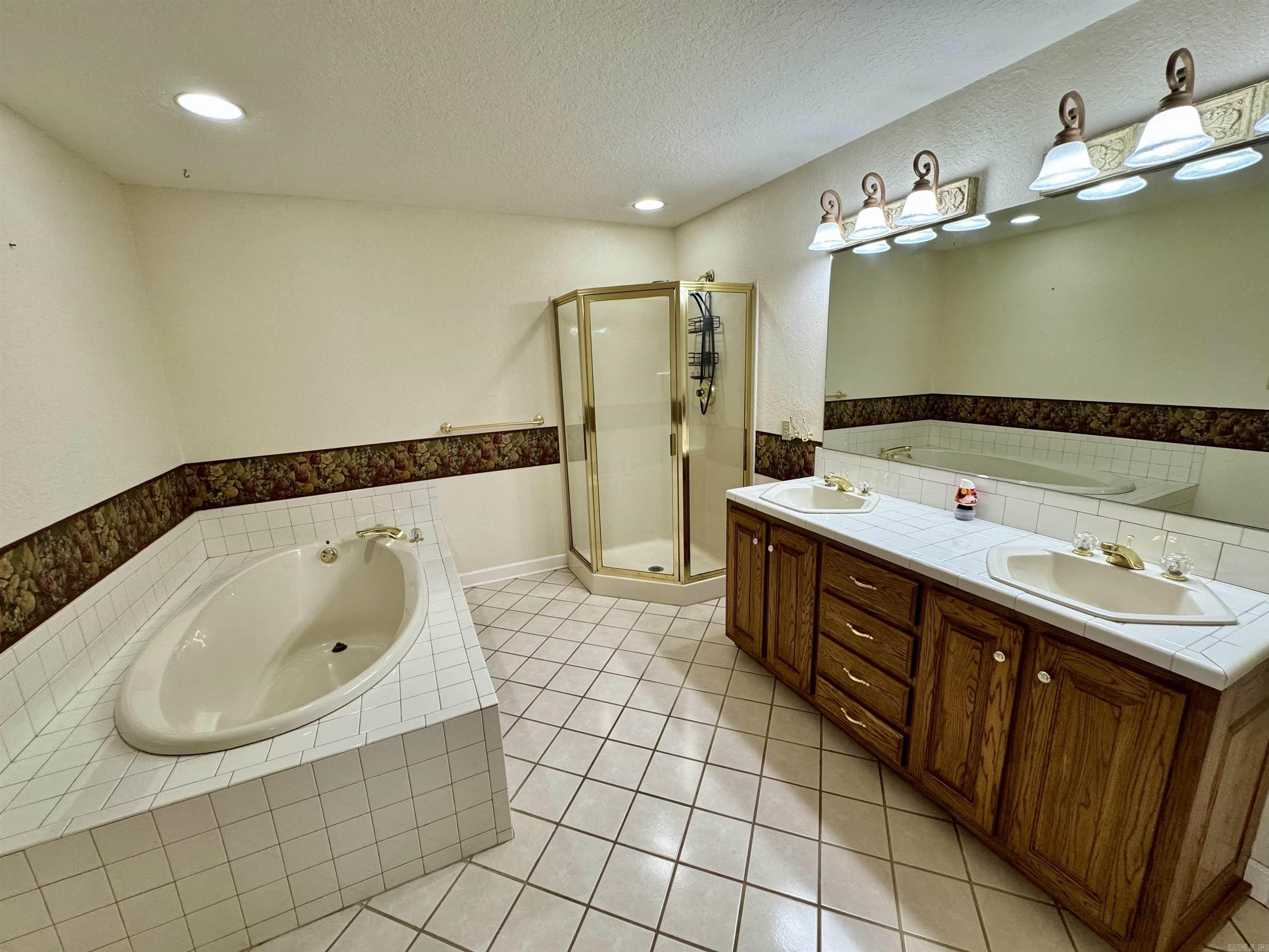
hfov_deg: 102.1
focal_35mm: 14
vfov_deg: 85.7
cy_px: 476
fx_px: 513
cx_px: 634
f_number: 2.2
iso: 200
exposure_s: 1/120
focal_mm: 2.22
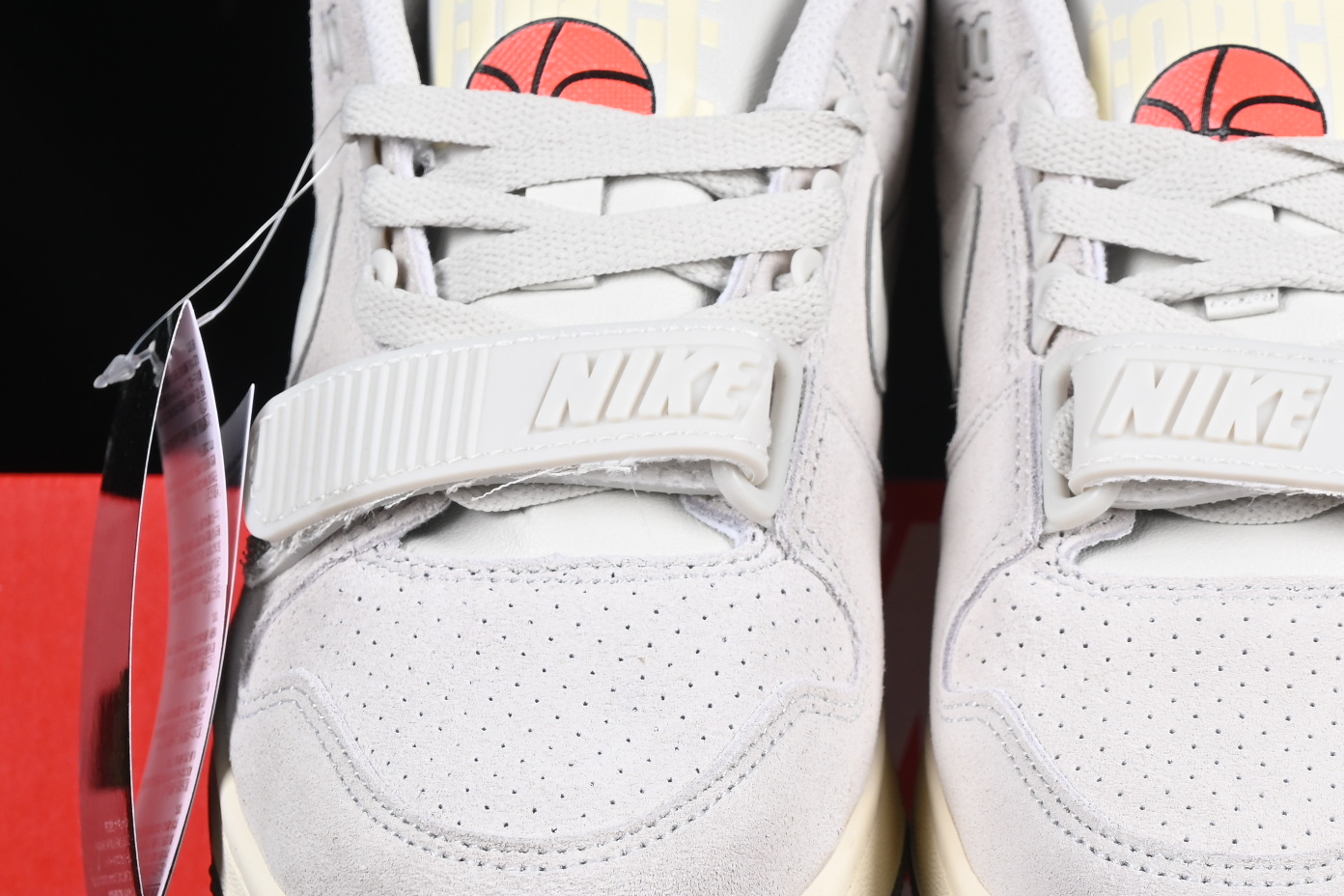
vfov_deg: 9.1
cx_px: 895
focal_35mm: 150
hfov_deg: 13.7
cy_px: 596
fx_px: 5600
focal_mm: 50
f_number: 7.1
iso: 160
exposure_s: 1/80
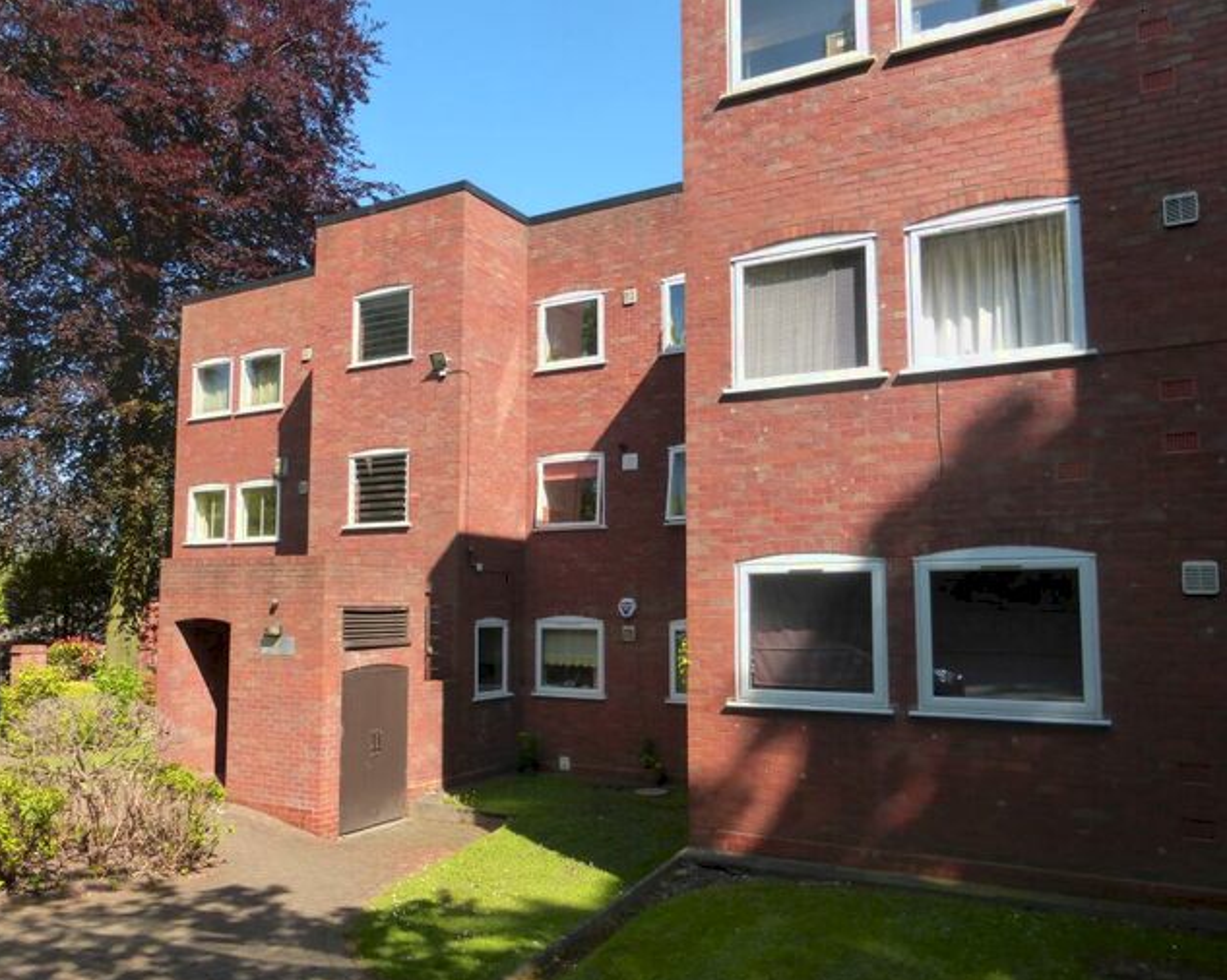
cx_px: 574
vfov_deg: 53.1
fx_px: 980
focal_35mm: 27
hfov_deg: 64.0
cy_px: 506
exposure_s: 1/400
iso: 160
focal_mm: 4.3
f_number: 4
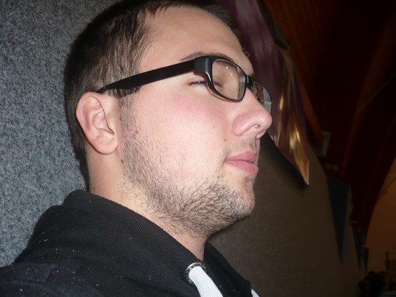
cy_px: 148
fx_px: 400
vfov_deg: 40.7
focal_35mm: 35
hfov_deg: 52.6
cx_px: 198
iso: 100
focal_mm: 5.8
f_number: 2.8
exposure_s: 1/30
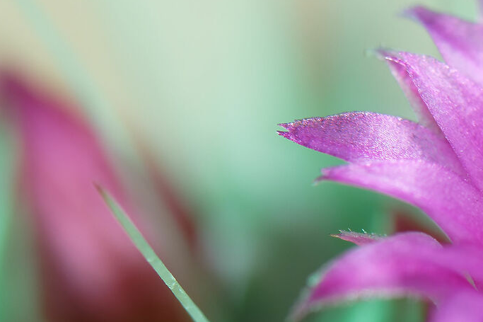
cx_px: 664
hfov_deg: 1.5
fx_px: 18858
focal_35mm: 1406
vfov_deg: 1.0
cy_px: 387
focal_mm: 400
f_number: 8
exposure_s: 1/30
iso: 800
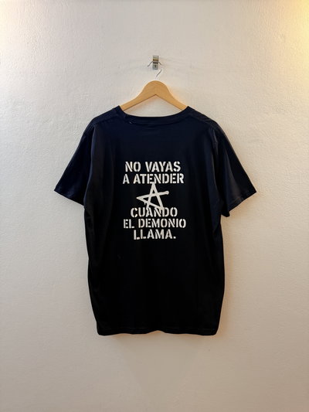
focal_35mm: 24
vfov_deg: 71.6
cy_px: 206
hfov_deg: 56.8
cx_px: 154
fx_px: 286
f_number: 1.78
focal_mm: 6.76
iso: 200
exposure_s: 1/100
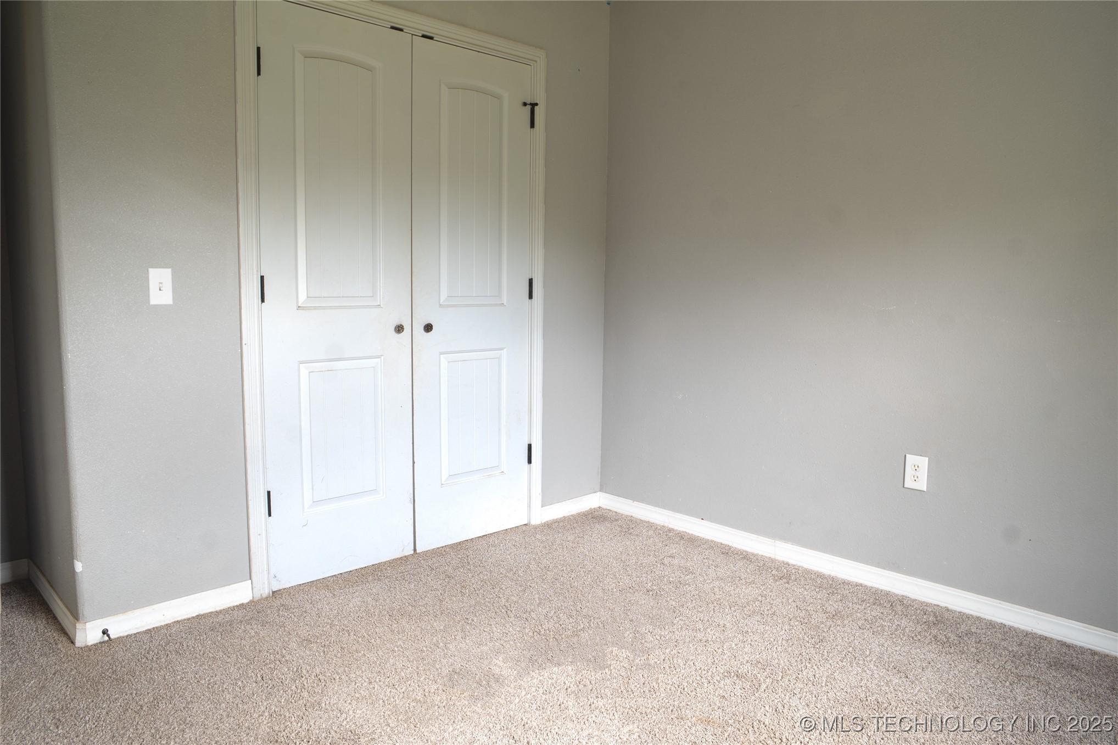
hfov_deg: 73.7
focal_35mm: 24
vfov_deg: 53.1
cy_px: 372
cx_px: 559
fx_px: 745
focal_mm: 16
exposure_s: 1/2.5
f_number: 8
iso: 320
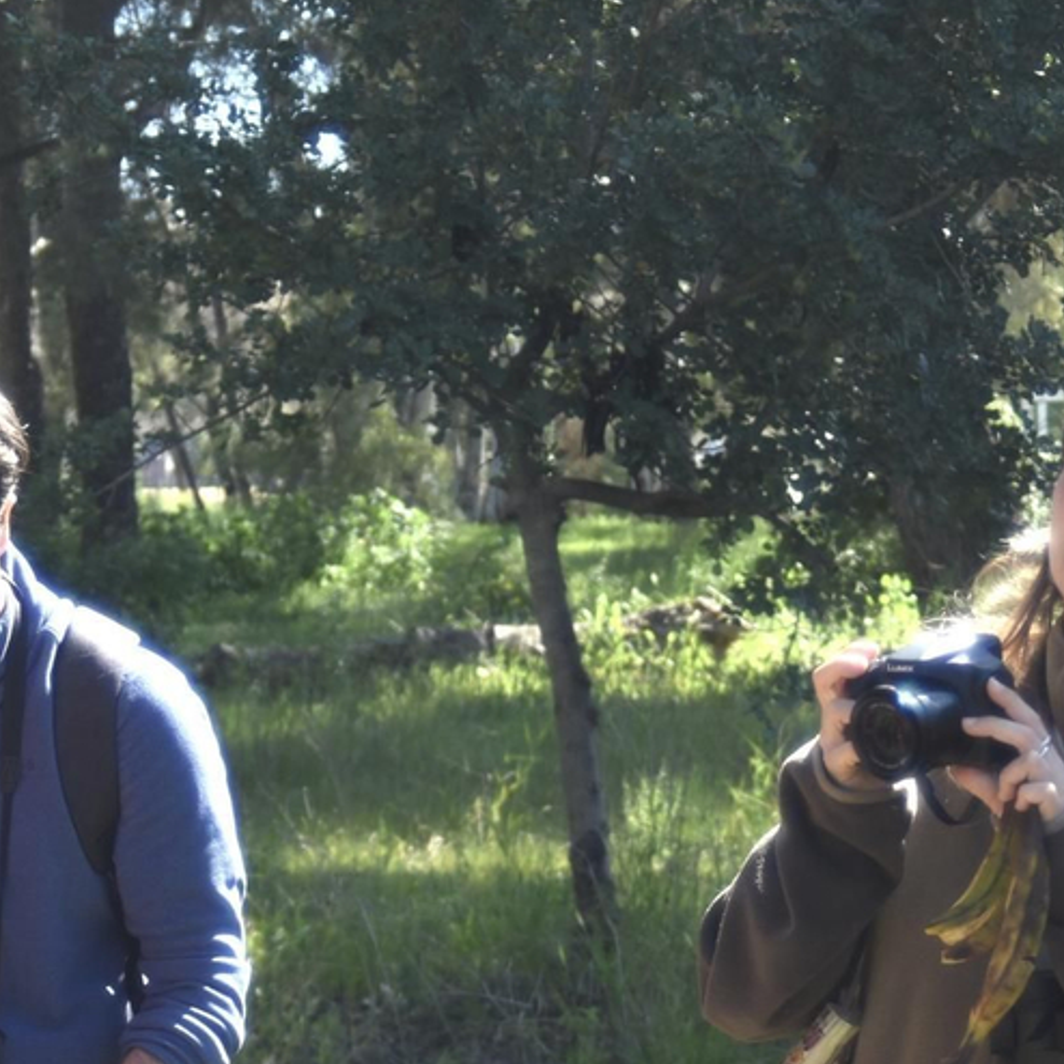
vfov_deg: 14.0
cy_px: 840
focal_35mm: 124
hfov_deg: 14.1
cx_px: 635
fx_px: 4312
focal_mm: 45
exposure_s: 1/250
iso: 110
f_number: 4
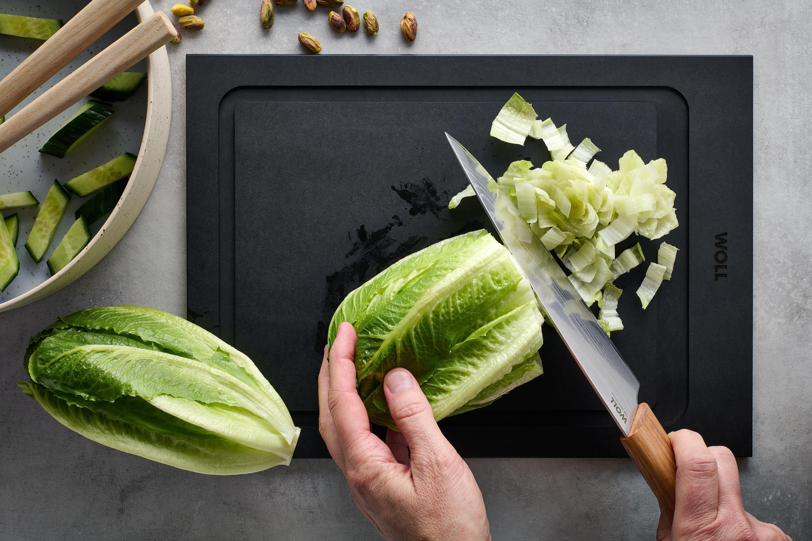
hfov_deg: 39.6
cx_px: 406
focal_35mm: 50
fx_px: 1128
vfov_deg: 27.0
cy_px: 270
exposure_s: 1/250
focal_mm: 50
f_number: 16
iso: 100
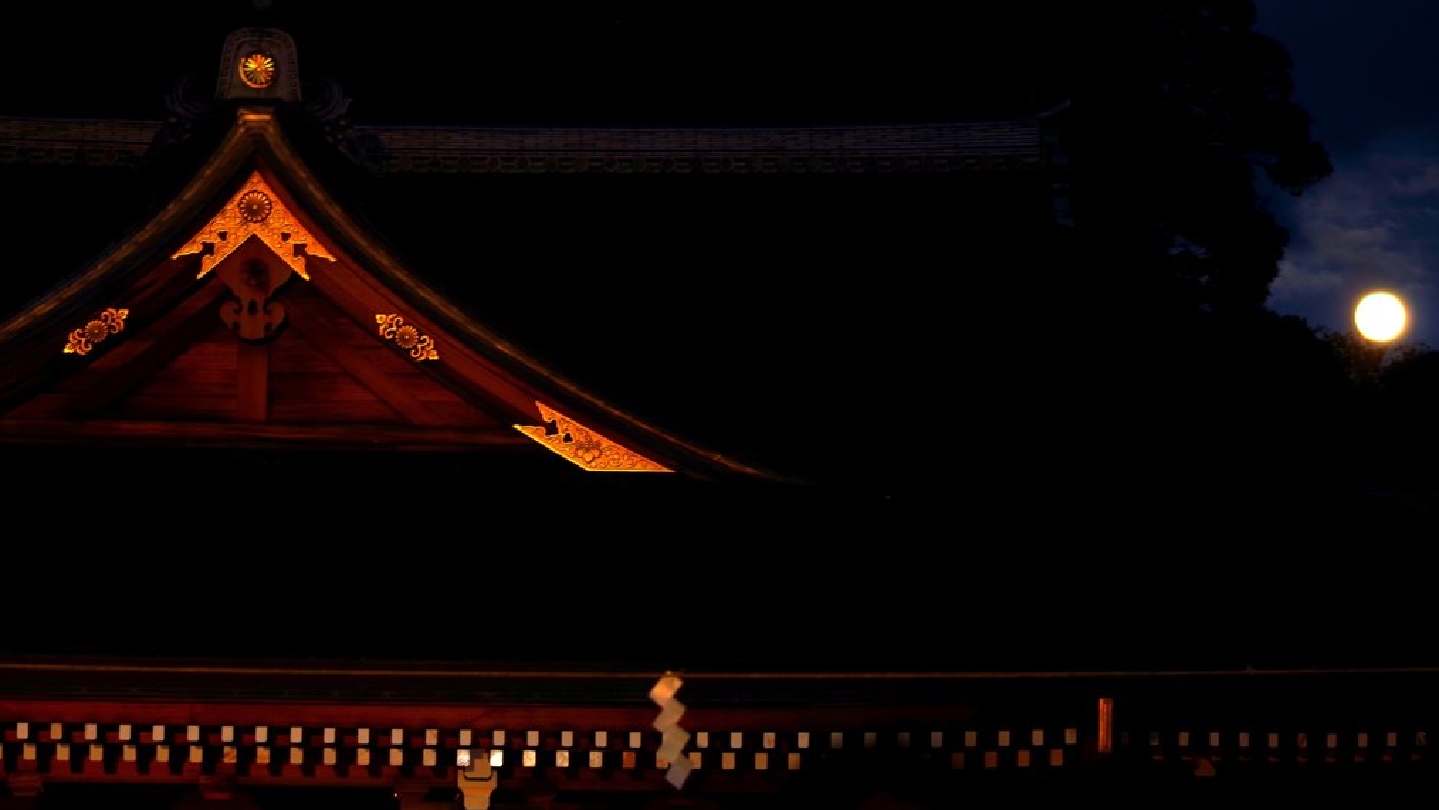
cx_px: 720
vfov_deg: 10.9
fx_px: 4236
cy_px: 333
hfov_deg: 19.3
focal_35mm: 111
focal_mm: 70
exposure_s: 1/3.33
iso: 100
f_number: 4
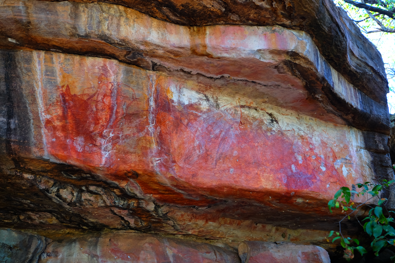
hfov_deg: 53.1
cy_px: 132
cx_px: 198
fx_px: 395
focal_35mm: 36
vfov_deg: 36.9
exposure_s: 1/50
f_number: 4
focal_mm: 24
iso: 200
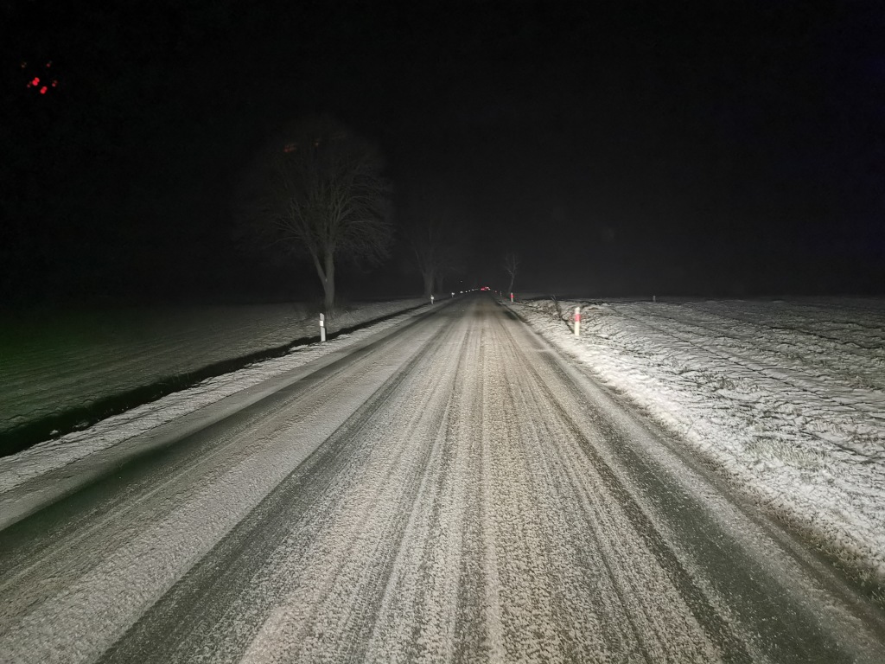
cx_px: 442
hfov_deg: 65.3
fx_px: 690
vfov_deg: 51.4
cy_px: 332
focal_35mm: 27
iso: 1000
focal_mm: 5.56
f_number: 1.6
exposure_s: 5
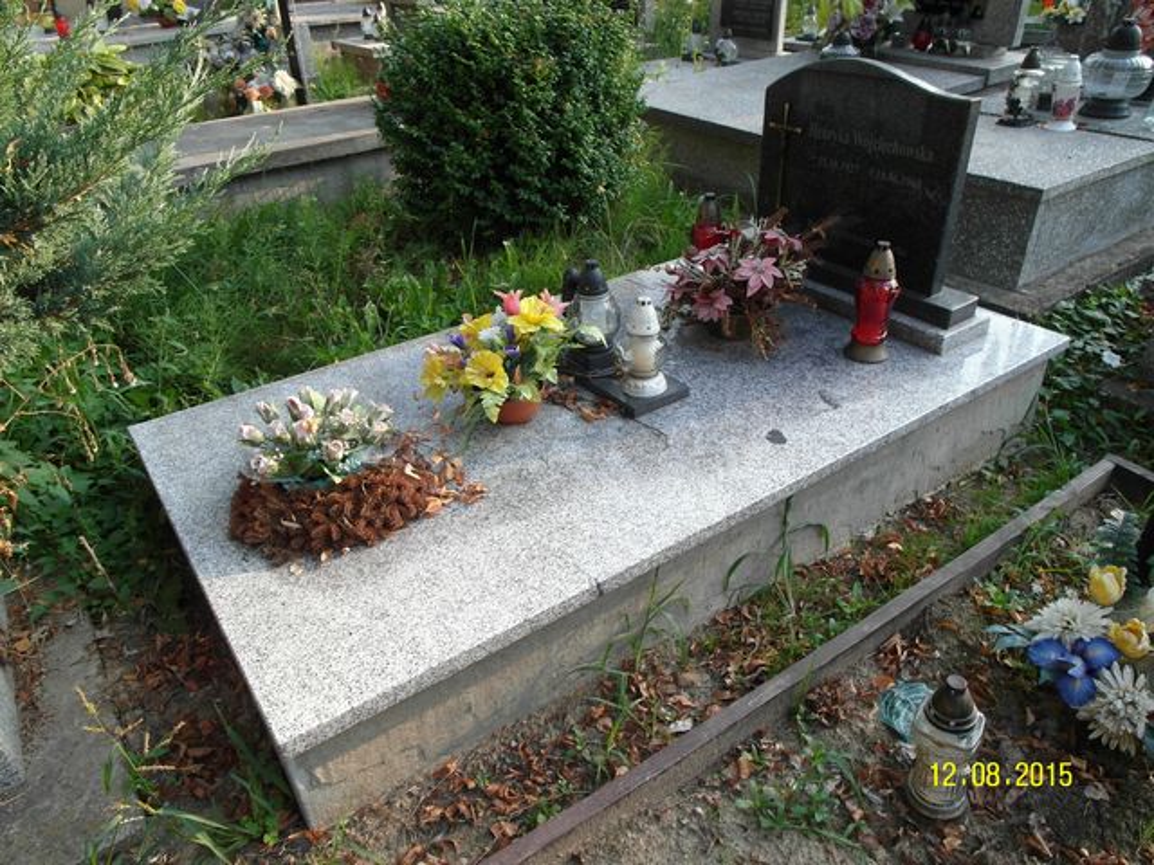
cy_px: 432
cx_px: 577
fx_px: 800
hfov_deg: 71.6
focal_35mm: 24
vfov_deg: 56.8
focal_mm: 5.2
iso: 80
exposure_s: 1/125
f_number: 3.4
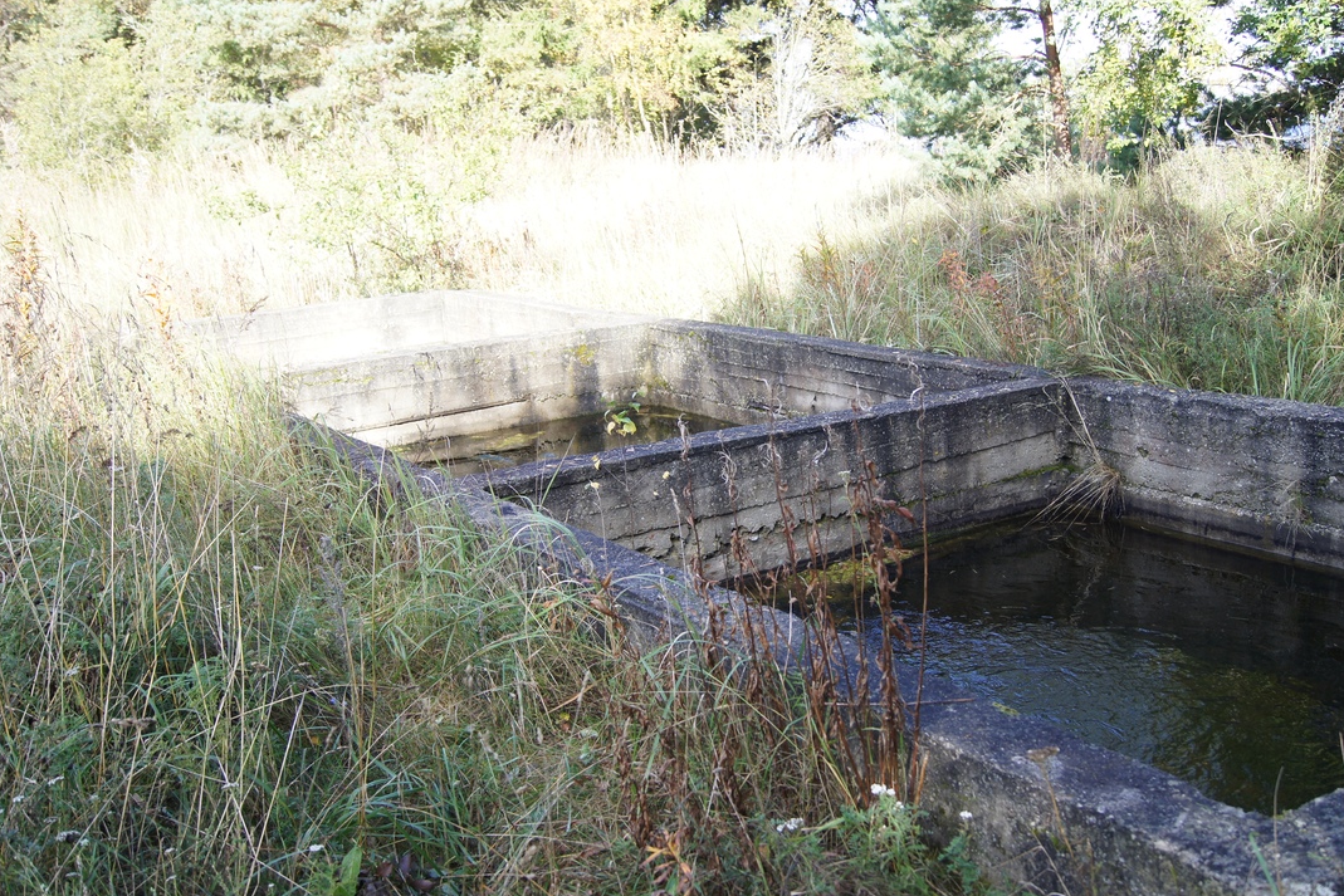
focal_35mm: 37
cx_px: 742
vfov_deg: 36.0
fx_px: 1381
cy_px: 439
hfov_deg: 51.8
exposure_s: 1/125
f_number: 4
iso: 100
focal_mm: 22
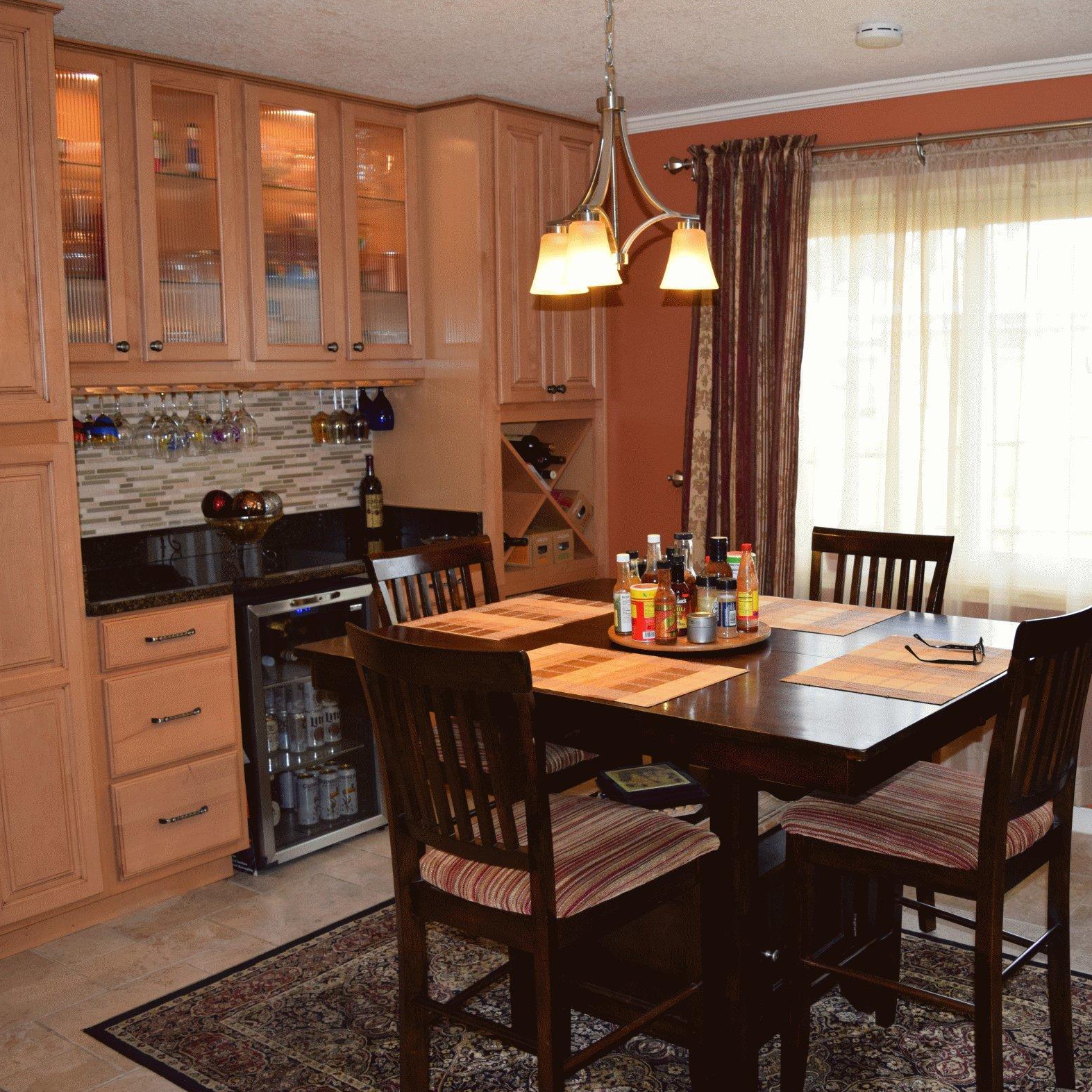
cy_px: 547
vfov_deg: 47.2
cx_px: 725
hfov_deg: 46.5
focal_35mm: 35
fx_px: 1249
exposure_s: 1/80
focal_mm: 18
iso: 800
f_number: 4.5
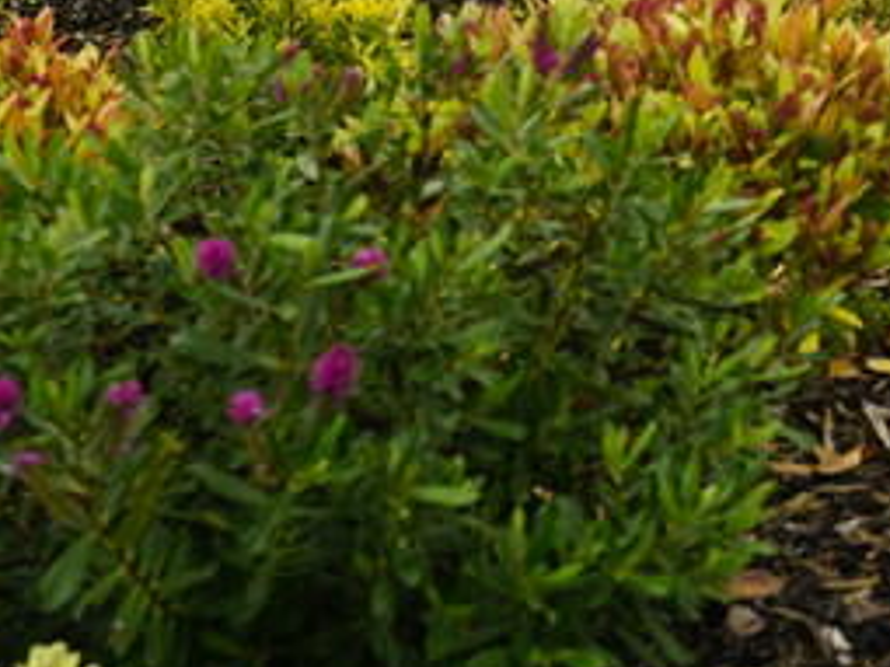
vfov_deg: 12.3
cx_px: 1281
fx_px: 2878
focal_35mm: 112
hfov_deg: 16.3
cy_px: -438
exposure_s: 1/60
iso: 100
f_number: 4
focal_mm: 29
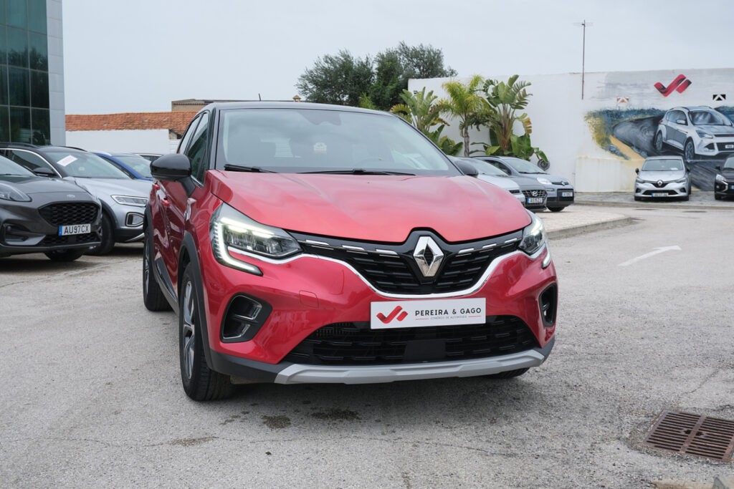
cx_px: 367
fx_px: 816
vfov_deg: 33.4
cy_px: 244
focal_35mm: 40
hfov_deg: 48.5
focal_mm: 26.4
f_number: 8
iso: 640
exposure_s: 1/200
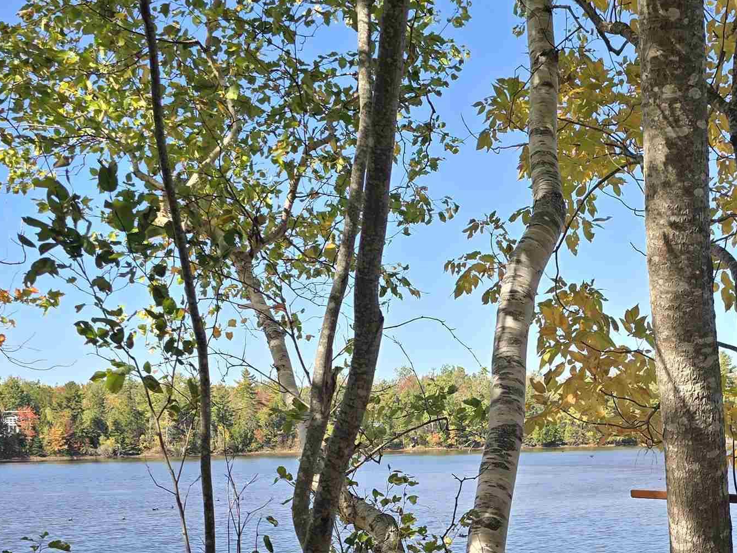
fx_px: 1129
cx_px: 614
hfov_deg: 34.8
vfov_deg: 26.2
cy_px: 544
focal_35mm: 53
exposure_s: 1/349
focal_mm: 6.3
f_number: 1.7
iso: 12
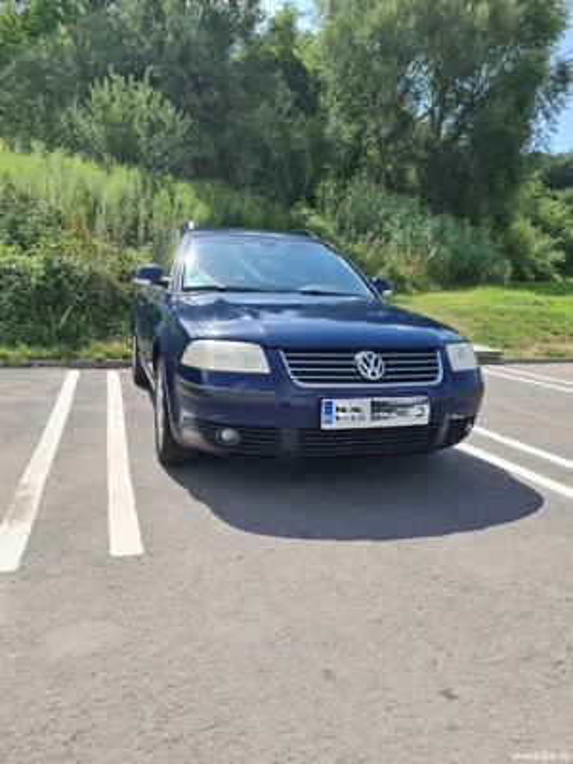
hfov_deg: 54.9
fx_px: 552
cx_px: 286
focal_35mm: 25
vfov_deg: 69.4
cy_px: 382
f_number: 1.8
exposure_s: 1/667
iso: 50
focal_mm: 7
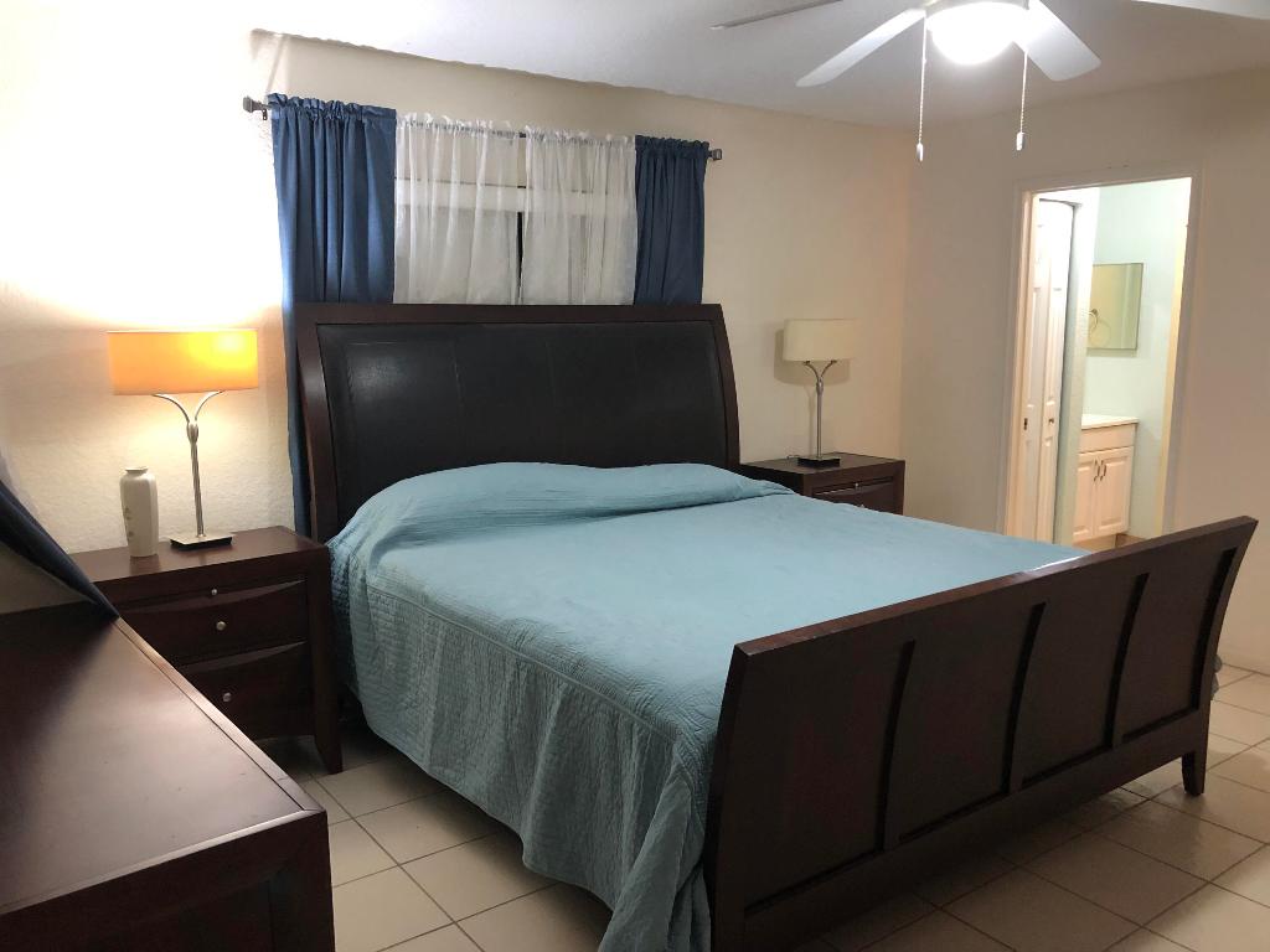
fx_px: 1027
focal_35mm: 28
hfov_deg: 63.4
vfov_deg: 49.7
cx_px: 635
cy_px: 476
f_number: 1.8
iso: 100
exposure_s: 1/13
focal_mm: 3.99
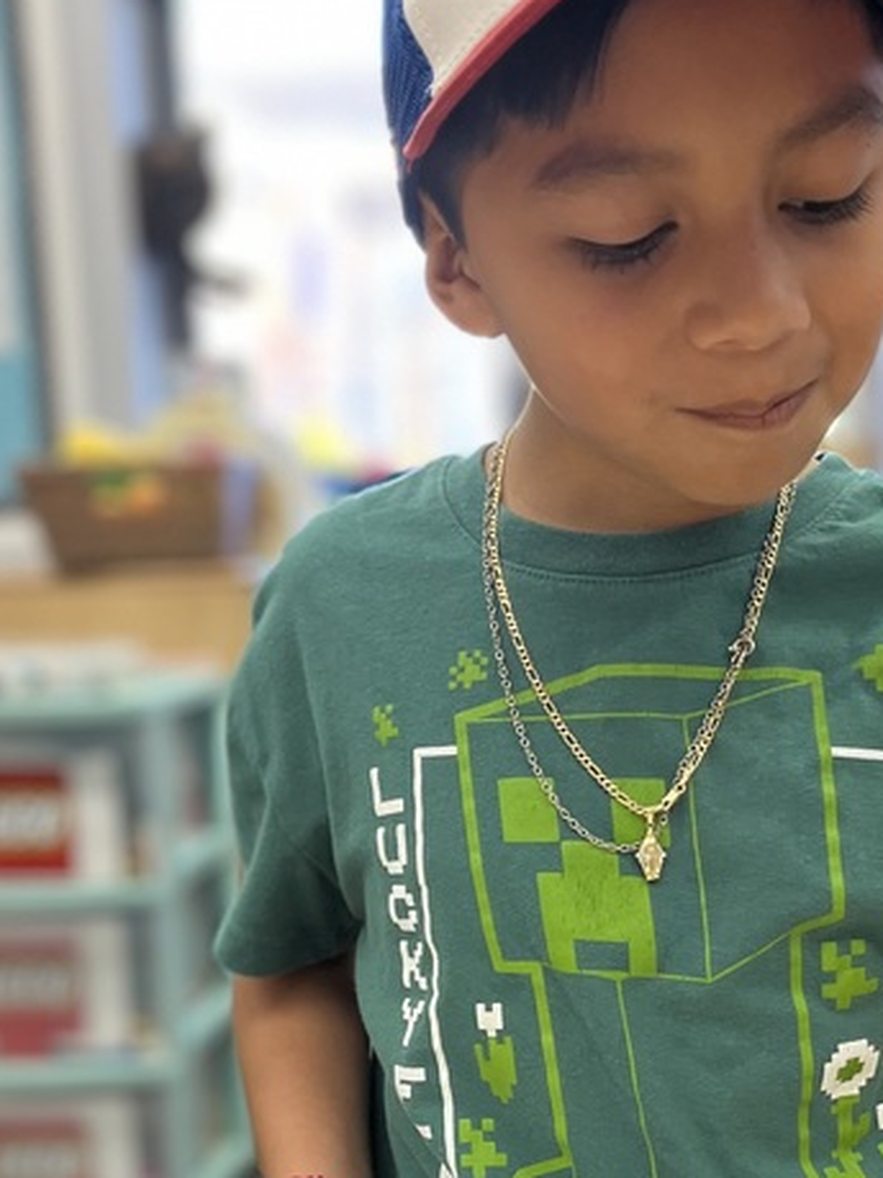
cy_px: 911
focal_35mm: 58
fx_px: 1974
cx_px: 572
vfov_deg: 32.5
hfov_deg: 25.1
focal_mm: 5.1
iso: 125
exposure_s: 1/120
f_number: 1.6
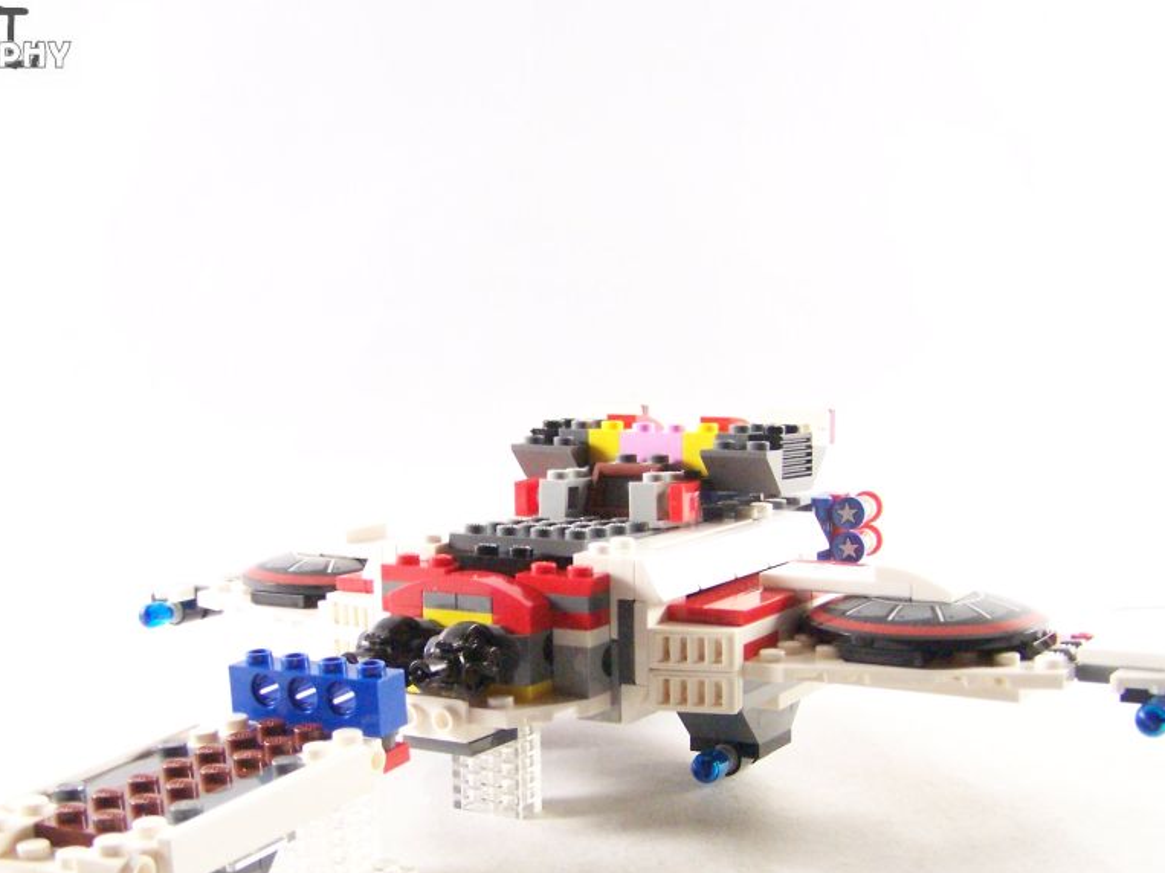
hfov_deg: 37.5
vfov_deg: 28.4
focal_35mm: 51
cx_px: 542
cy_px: 560
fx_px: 1716
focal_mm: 6.3
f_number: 3.2
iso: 400
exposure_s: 1/60
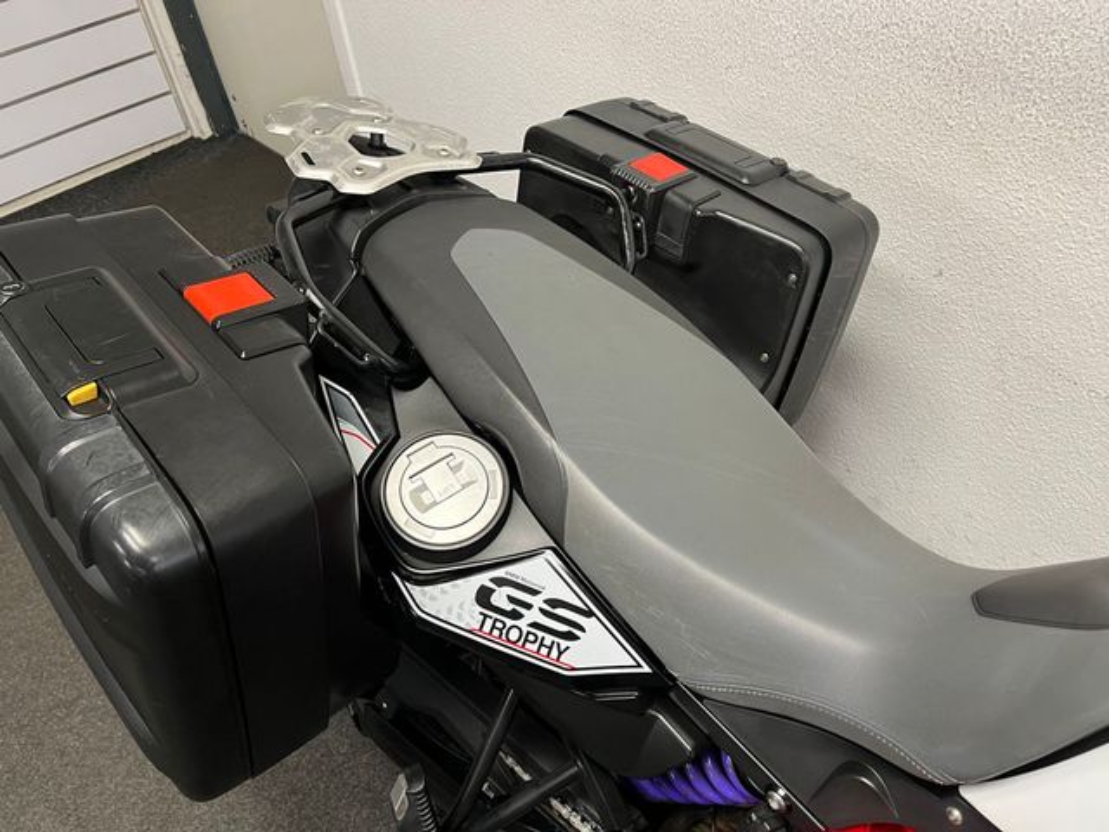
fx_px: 833
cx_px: 554
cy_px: 416
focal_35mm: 26
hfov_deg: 67.3
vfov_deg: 53.1
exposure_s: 1/50
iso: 125
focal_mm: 5.1
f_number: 1.6
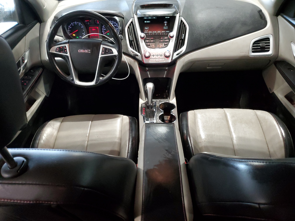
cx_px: 148
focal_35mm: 26
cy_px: 110
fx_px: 222
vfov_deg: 53.1
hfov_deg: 67.3
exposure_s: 1/30
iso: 306
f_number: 1.5
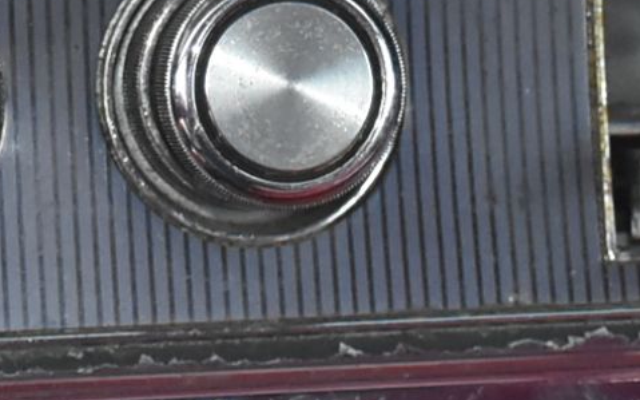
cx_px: 238
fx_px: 4502
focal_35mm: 258
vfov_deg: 5.0
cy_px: -416
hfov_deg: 8.1
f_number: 4
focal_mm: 27
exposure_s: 1/60
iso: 2200
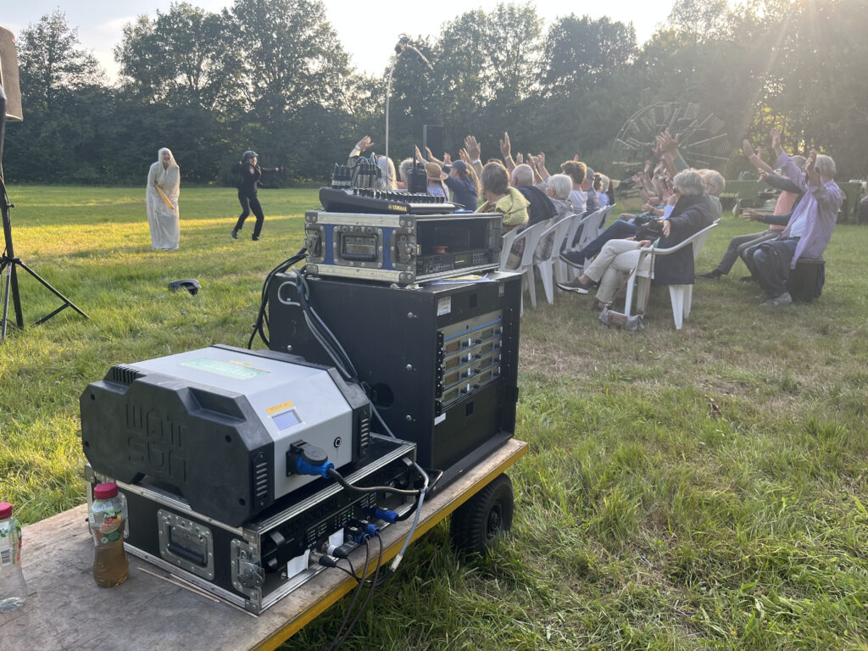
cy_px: 326
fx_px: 652
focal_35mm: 26
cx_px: 434
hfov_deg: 67.3
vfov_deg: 53.1
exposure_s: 1/437
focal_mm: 5.1
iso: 50
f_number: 1.6
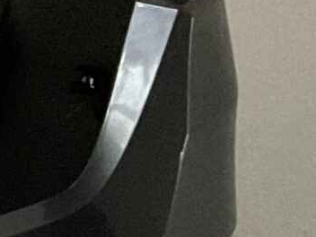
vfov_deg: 7.0
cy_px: 304
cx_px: -803
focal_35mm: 211
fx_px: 1926
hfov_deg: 7.5
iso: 320
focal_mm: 3
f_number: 1.8
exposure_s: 1/30
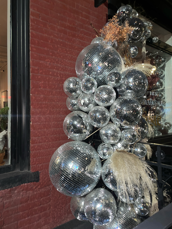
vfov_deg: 67.3
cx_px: 86
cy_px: 114
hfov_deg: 53.1
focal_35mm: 26
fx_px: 172
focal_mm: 4.2
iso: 80
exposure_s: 1/4
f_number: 1.6
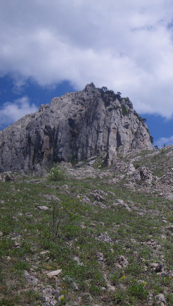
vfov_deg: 49.4
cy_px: 153
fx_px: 334
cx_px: 179
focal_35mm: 41
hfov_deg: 27.2
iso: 50
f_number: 4.2
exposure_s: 1/640
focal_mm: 5
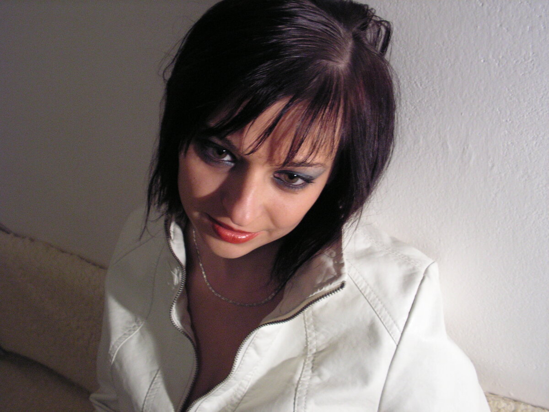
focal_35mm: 36
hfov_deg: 51.4
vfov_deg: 39.7
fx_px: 571
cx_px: 274
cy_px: 206
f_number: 3.2
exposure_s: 1/10
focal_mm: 6
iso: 160
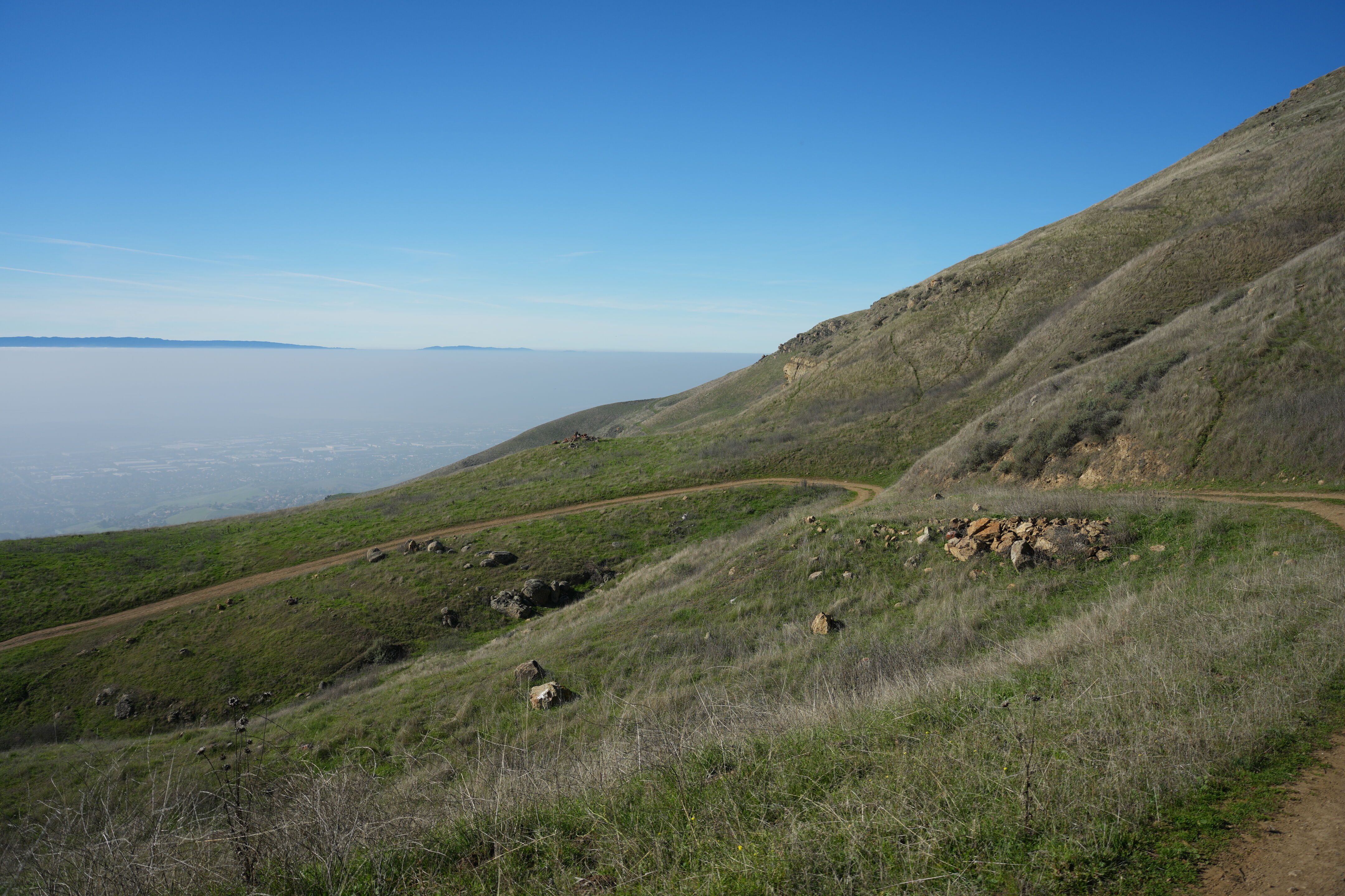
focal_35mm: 28
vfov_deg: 46.4
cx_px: 672
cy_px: 448
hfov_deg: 65.5
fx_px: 1046
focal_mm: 28
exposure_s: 1/1000
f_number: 5
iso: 100
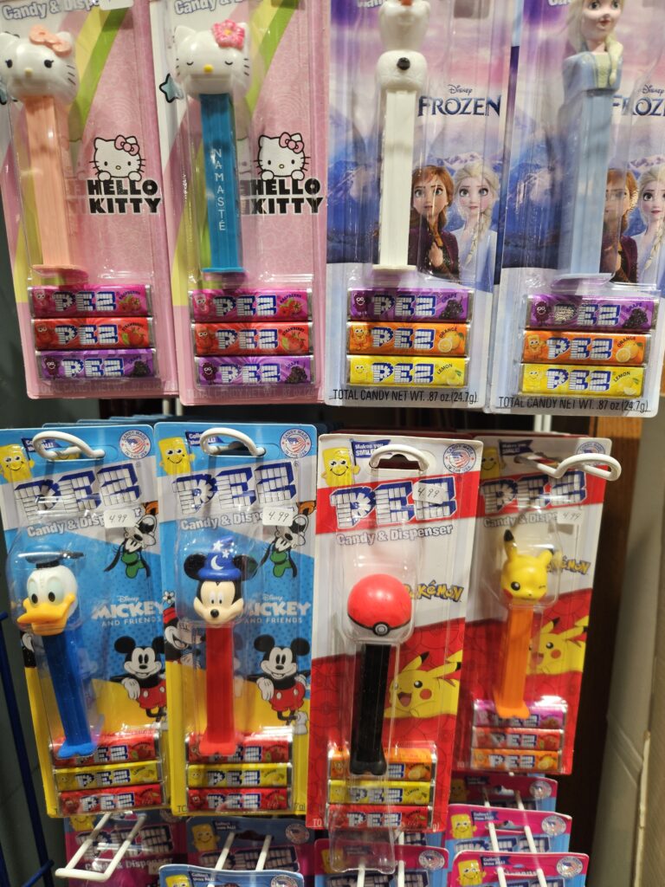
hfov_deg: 58.9
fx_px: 589
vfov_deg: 73.9
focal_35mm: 23
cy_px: 444
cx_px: 332
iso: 100
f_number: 1.8
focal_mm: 5.4
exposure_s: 1/120
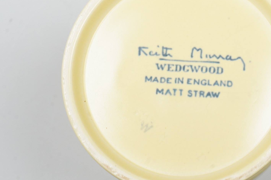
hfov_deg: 18.8
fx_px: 812
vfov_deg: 12.6
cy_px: 66
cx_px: 199
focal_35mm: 108
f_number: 13
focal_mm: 51
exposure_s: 1/80
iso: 4000
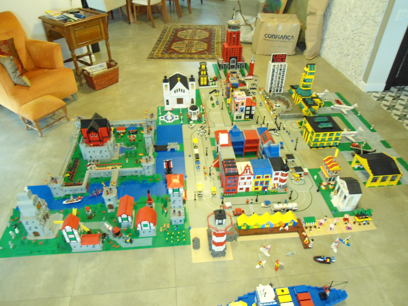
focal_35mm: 26
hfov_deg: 67.3
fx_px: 306
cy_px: 153
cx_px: 204
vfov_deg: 53.1
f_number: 2.8
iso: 400
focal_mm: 4.7
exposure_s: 1/30
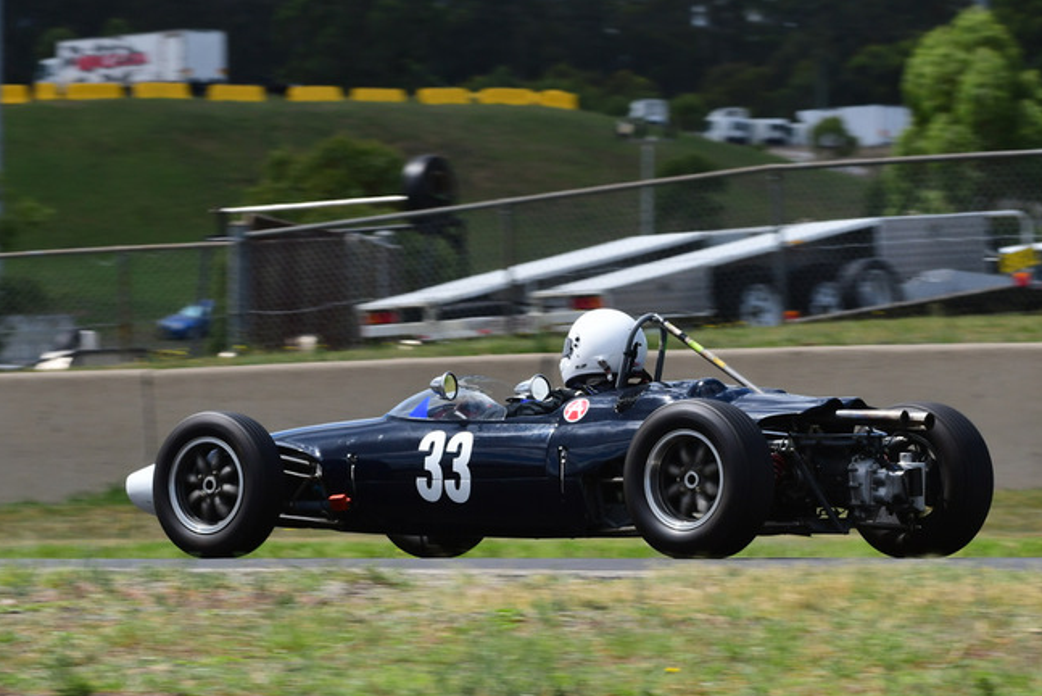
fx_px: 10743
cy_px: 337
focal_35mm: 371
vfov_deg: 3.7
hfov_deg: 5.6
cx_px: 520
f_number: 11
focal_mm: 200
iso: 400
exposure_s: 1/640
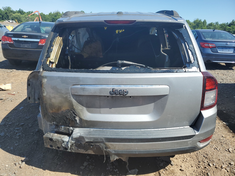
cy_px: 88
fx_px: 177
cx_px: 118
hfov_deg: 67.3
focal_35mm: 26
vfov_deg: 53.1
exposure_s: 1/2000
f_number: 1.5
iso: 50
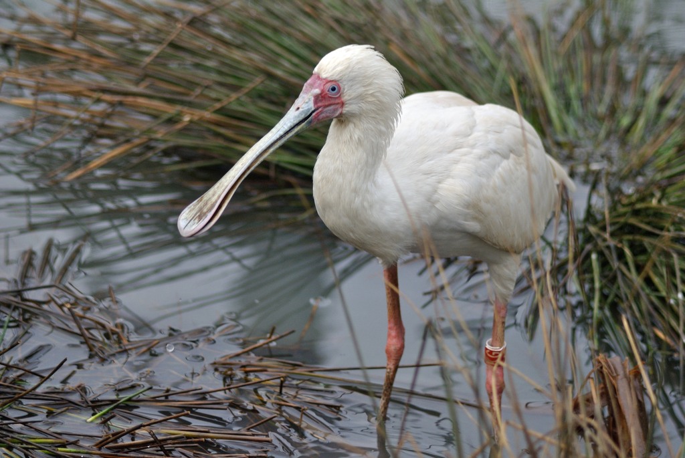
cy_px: 229
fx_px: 4285
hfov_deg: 9.1
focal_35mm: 225
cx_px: 342
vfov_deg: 6.1
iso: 320
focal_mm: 150
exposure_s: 1/500
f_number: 4.2
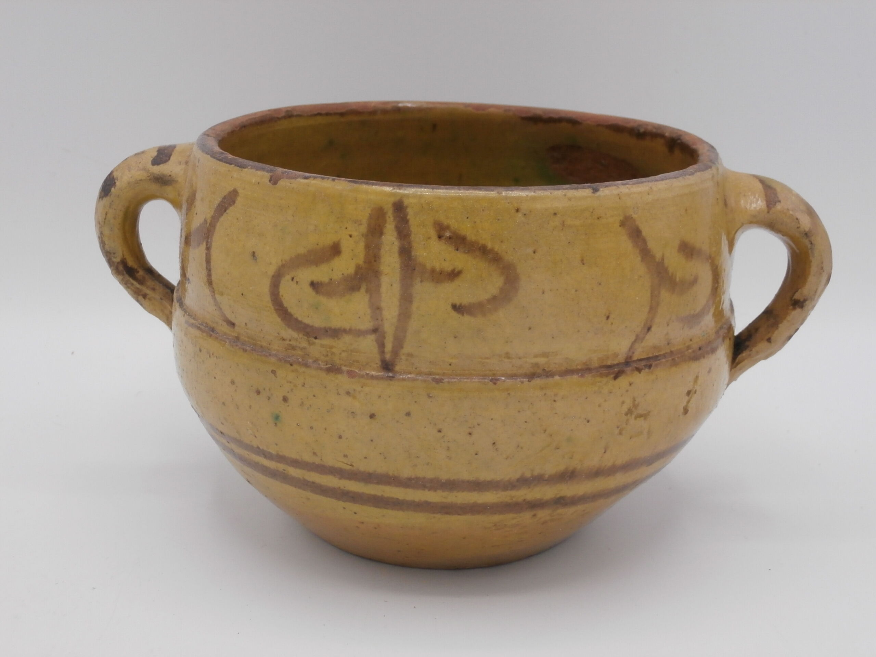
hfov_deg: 33.8
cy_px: 328
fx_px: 1442
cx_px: 438
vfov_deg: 25.7
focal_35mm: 57
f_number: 4.5
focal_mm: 10.11
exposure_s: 1/400
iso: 200
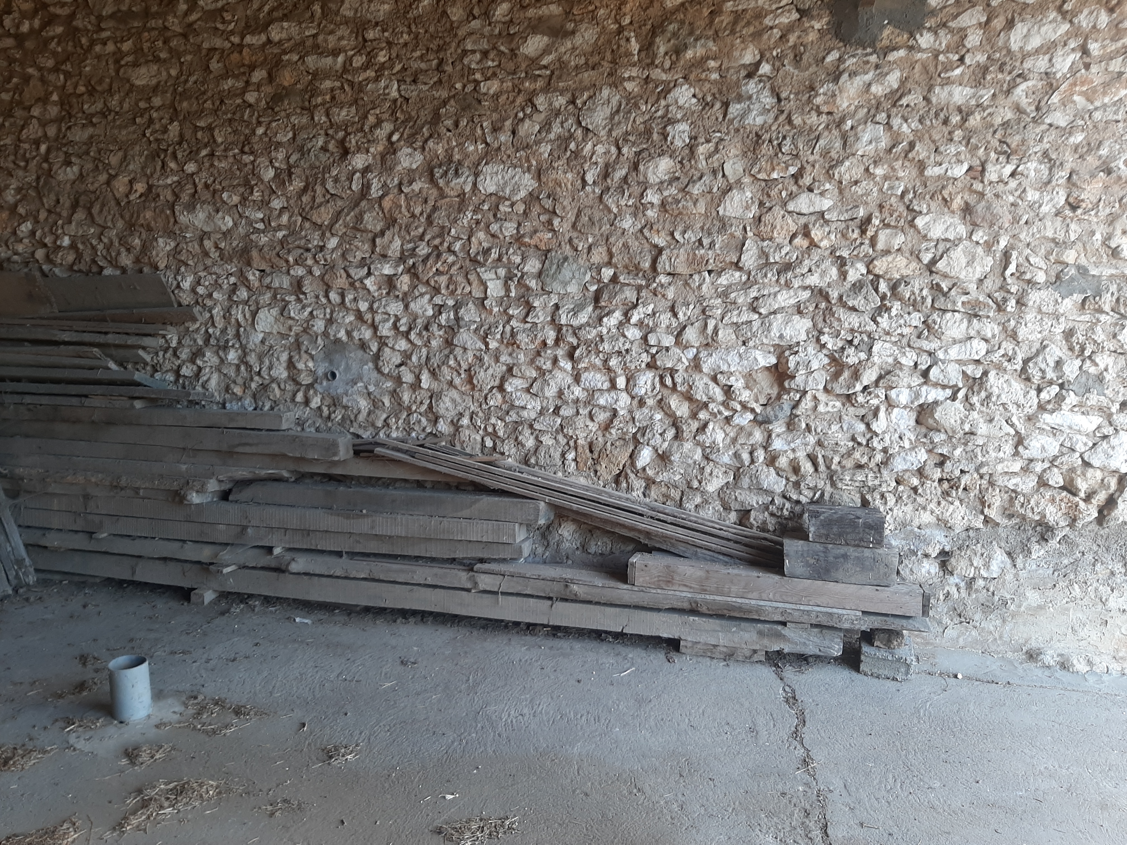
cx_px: 564
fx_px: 846
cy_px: 422
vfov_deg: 53.1
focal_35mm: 26
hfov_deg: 67.3
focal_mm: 3.93
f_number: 1.7
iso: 50
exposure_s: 1/100
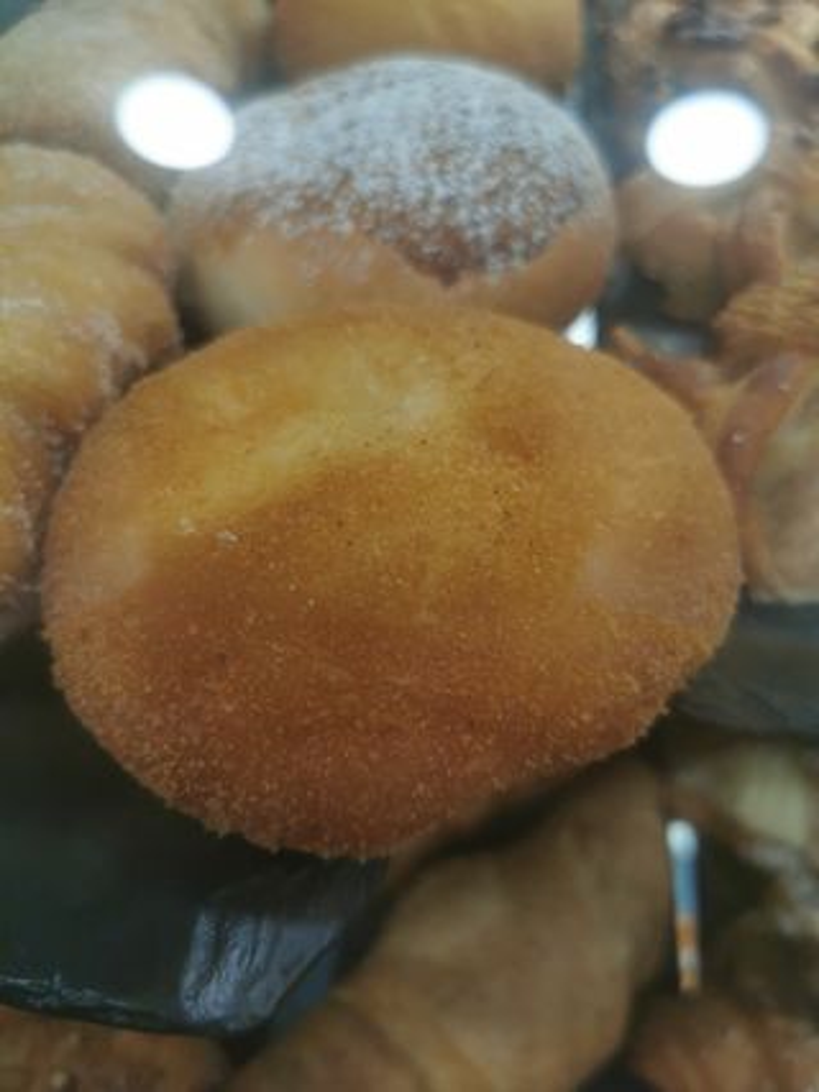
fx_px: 852
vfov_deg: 65.3
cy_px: 546
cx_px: 410
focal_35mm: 27
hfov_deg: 51.3
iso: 50
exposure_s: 1/101
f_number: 1.6
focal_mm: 5.56
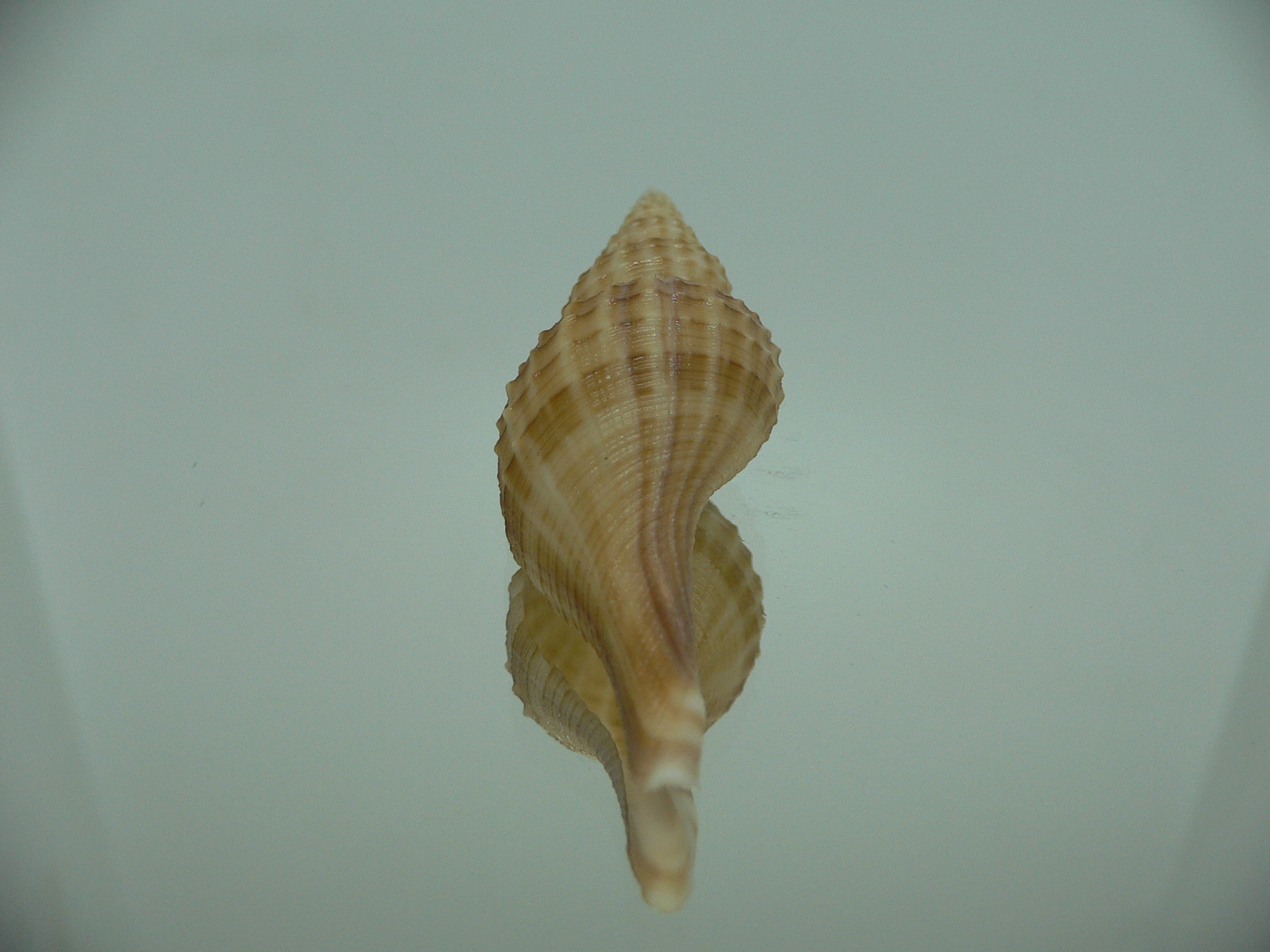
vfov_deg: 40.7
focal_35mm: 35
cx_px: 635
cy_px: 476
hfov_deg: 52.6
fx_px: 1284
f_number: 2.8
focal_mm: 4.6
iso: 100
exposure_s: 1/60
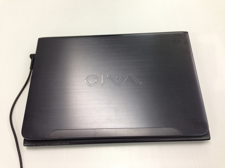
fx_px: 214
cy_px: 84
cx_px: 112
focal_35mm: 33
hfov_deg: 55.4
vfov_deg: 42.9
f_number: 2.4
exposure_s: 1/20
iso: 64
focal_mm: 4.12
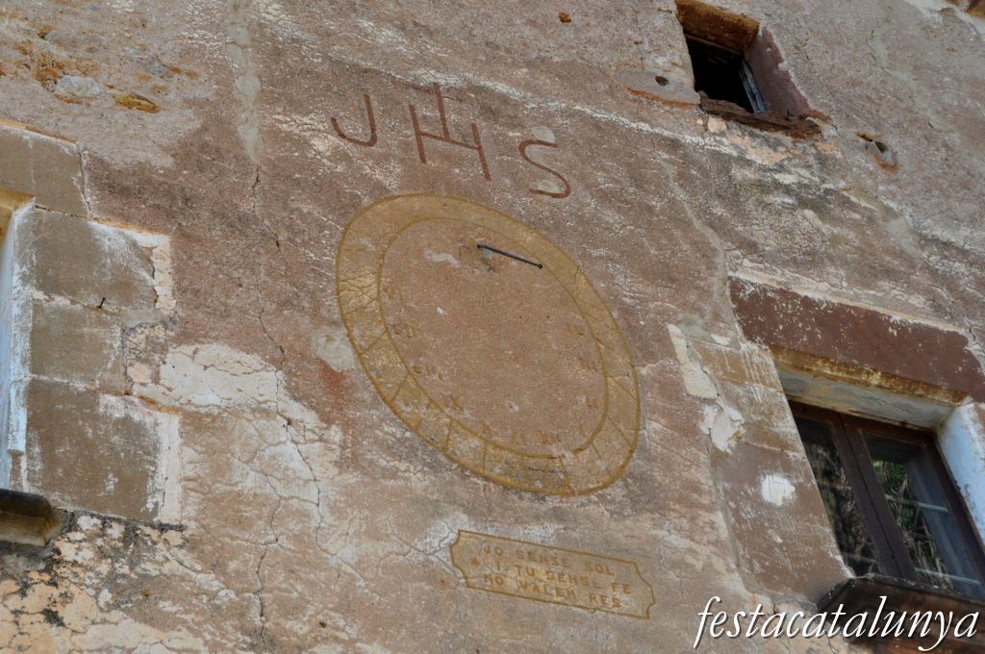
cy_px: 327
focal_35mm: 69
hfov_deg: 29.3
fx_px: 1886
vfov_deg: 19.7
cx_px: 492
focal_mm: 46
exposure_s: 1/250
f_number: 8
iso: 500
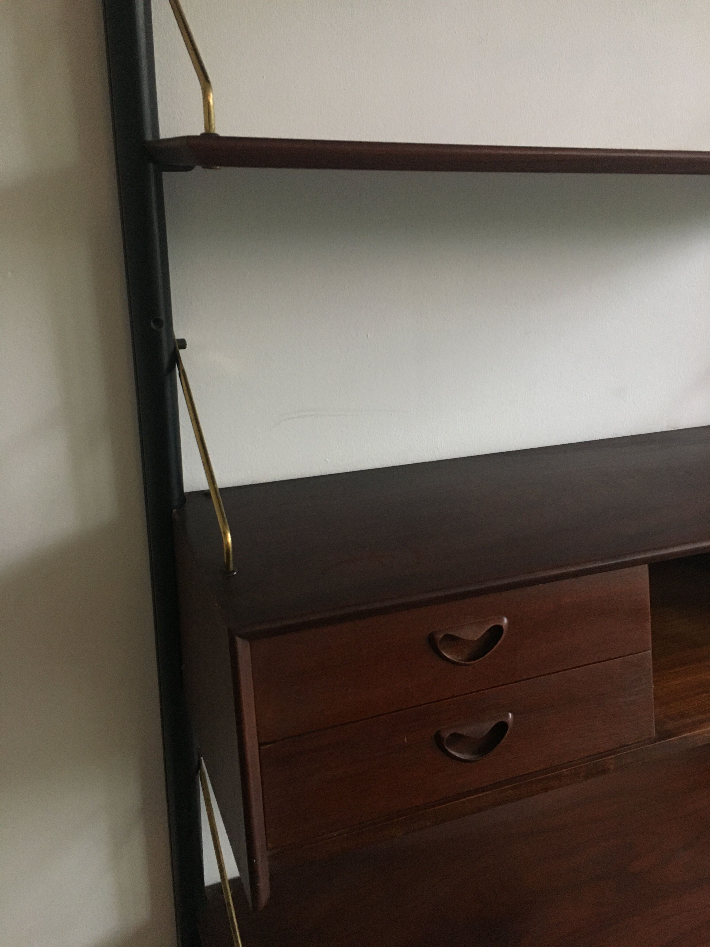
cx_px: 355
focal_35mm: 29
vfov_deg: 61.7
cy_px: 474
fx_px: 793
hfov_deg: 48.2
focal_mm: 4.15
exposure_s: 1/33
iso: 200
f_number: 2.2
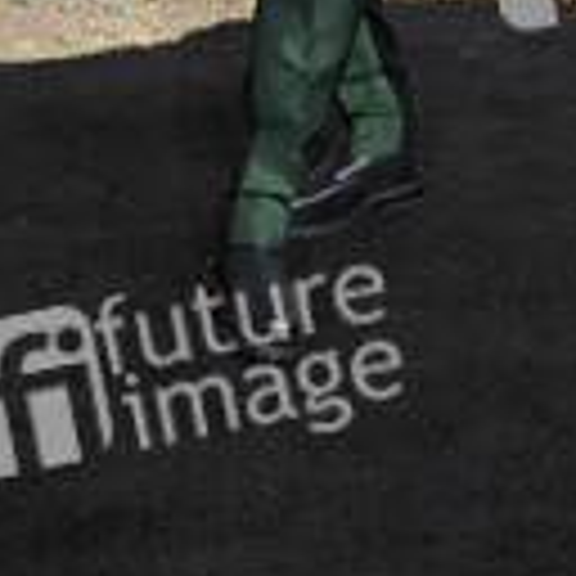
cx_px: 302
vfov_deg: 13.4
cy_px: -302
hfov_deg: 14.3
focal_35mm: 122
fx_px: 2297
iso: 400
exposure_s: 1/250
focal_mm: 46
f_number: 6.3
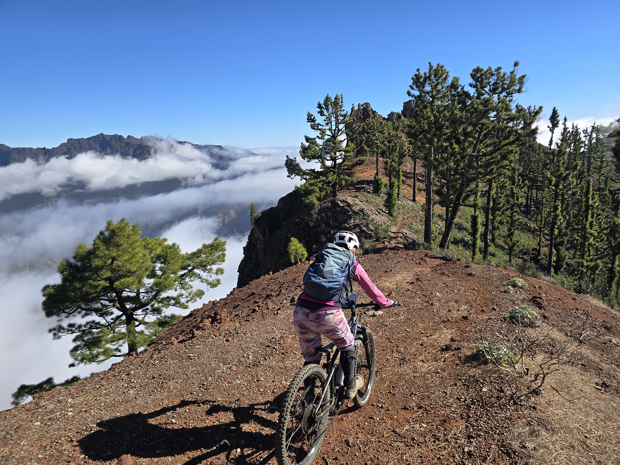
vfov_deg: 58.9
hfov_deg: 73.9
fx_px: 412
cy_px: 232
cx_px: 310
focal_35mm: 23
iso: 12
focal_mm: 6.3
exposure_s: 1/681
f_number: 1.7
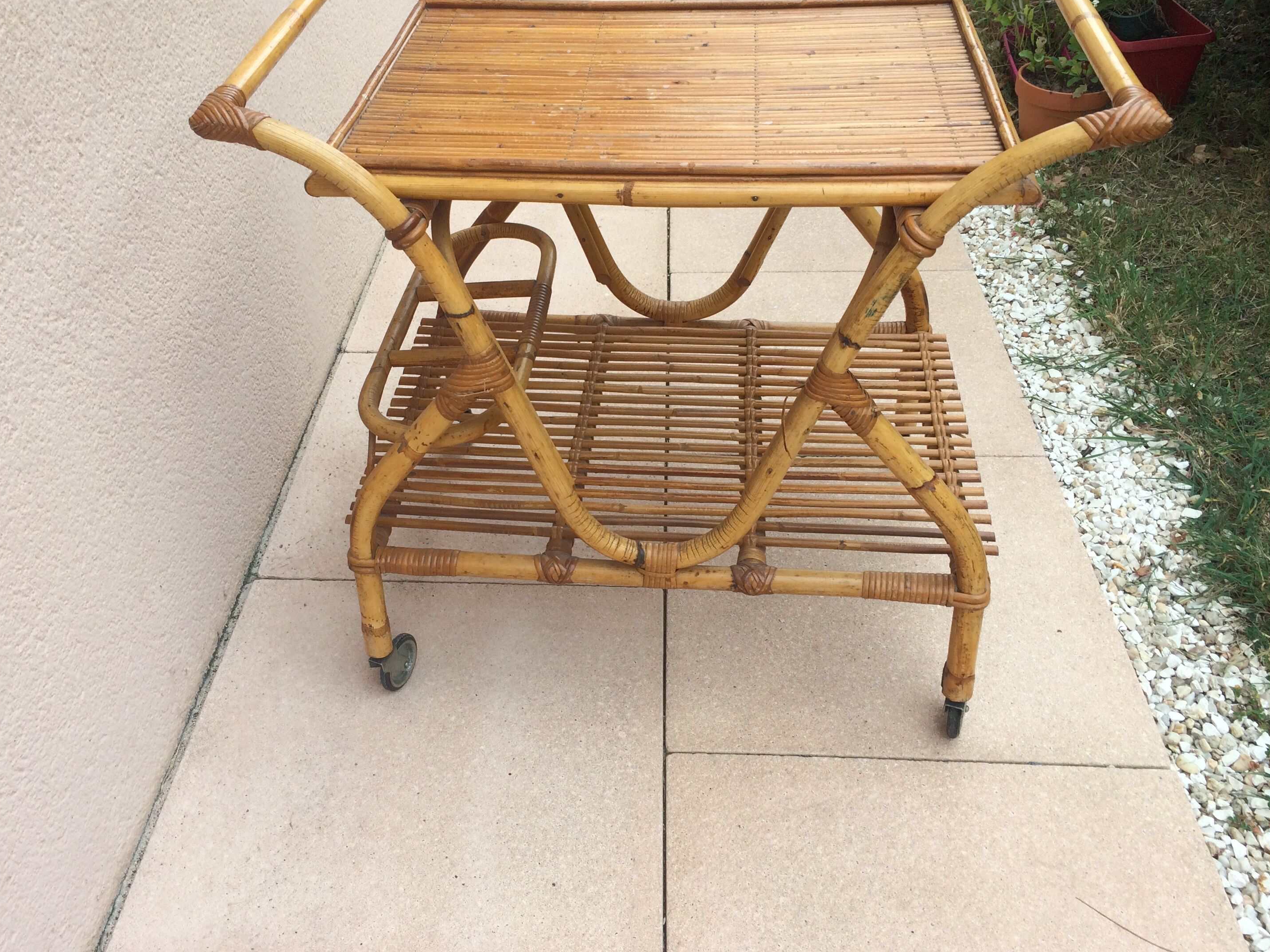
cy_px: 439
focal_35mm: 33
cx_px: 560
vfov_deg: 42.9
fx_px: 1211
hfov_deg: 55.2
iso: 32
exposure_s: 1/299
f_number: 2.2
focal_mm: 4.15
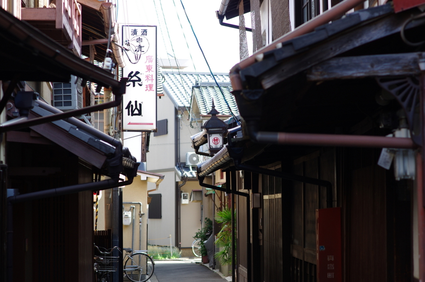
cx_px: 212
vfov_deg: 13.0
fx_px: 1237
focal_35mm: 105
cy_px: 141
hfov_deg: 19.5
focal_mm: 70
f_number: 4
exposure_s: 1/125
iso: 100
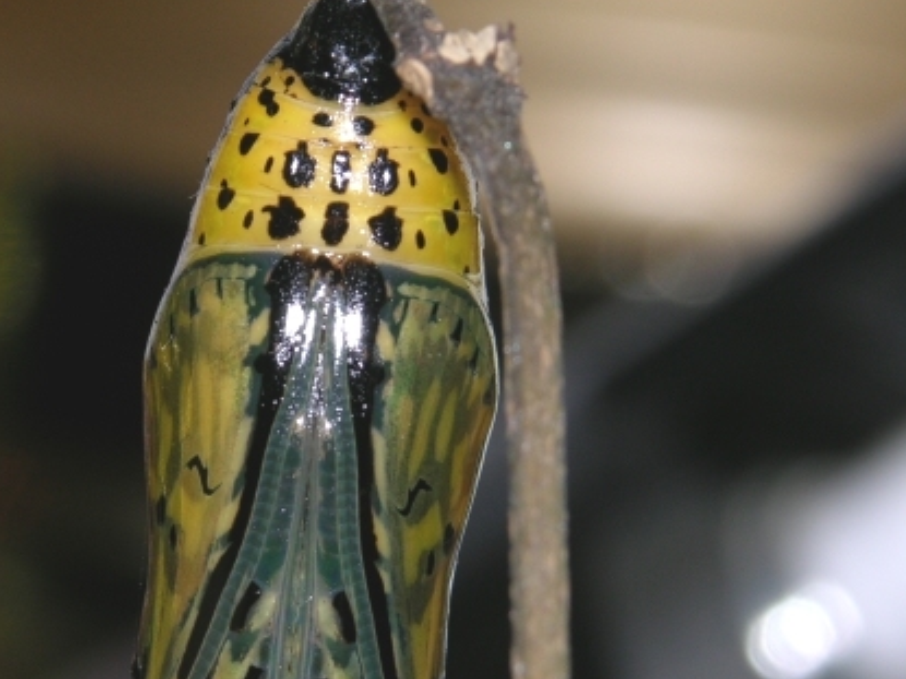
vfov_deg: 3.7
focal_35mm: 405
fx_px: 10597
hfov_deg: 4.9
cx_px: 275
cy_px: 469
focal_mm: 52.4
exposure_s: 1/2000
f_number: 6.4
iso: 50
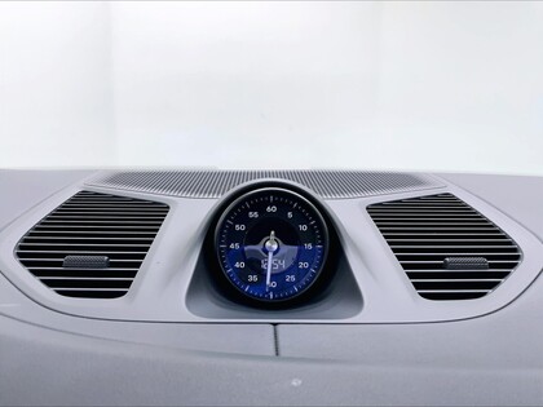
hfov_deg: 61.7
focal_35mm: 29
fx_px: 455
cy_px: 204
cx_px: 272
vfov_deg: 48.2
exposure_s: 1/171
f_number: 1.8
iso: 16
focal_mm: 3
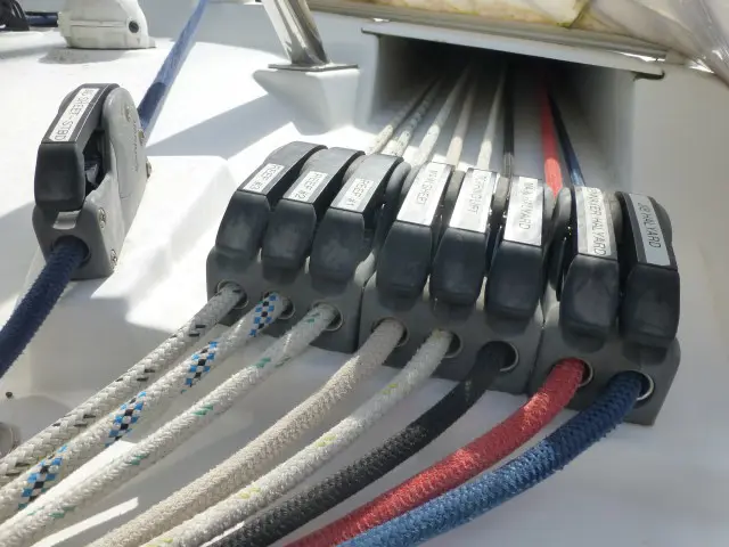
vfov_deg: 56.8
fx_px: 505
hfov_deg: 71.6
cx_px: 364
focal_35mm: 24
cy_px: 274
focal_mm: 4.3
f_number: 4
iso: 160
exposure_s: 1/1000
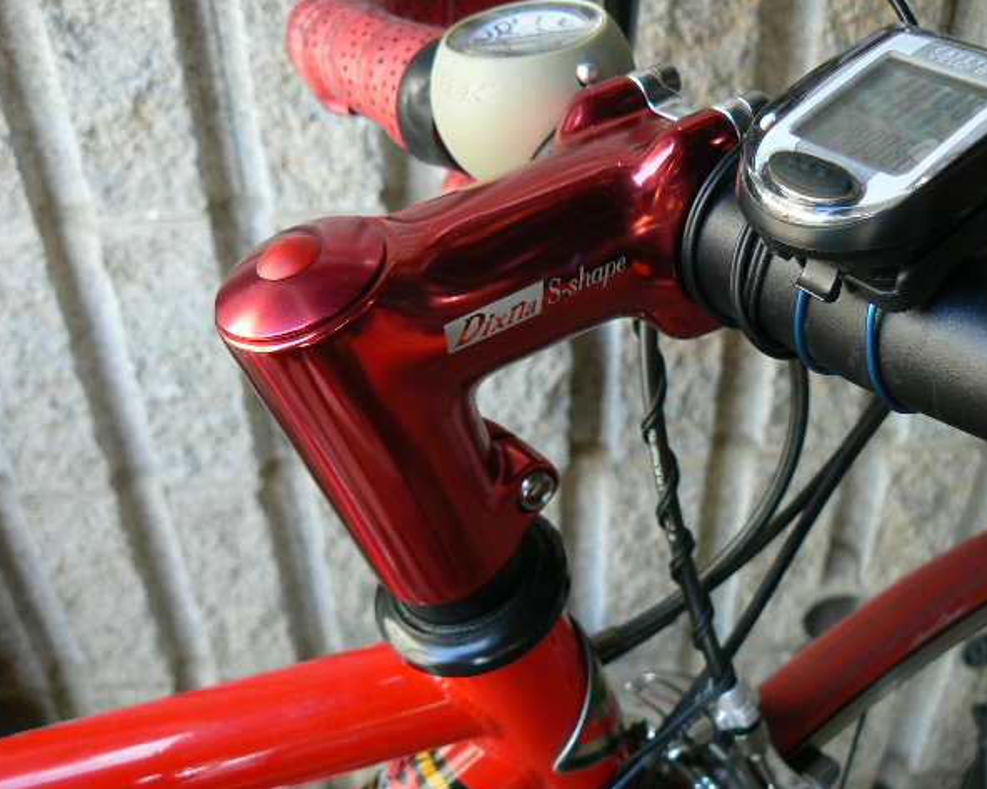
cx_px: 495
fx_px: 1109
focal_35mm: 38
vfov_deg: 39.1
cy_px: 397
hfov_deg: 48.0
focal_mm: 6
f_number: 2.8
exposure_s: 1/30
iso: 100
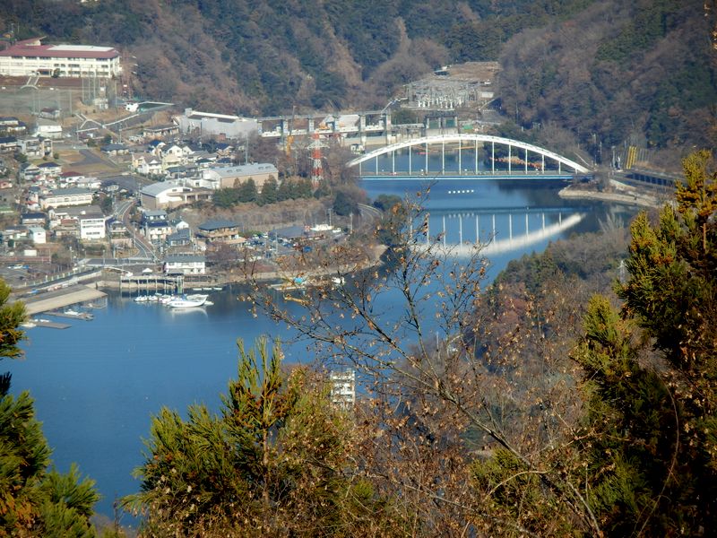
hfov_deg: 7.4
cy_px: 269
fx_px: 5530
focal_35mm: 267
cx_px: 358
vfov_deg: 5.6
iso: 80
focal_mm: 47.3
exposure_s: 1/250
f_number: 5.9
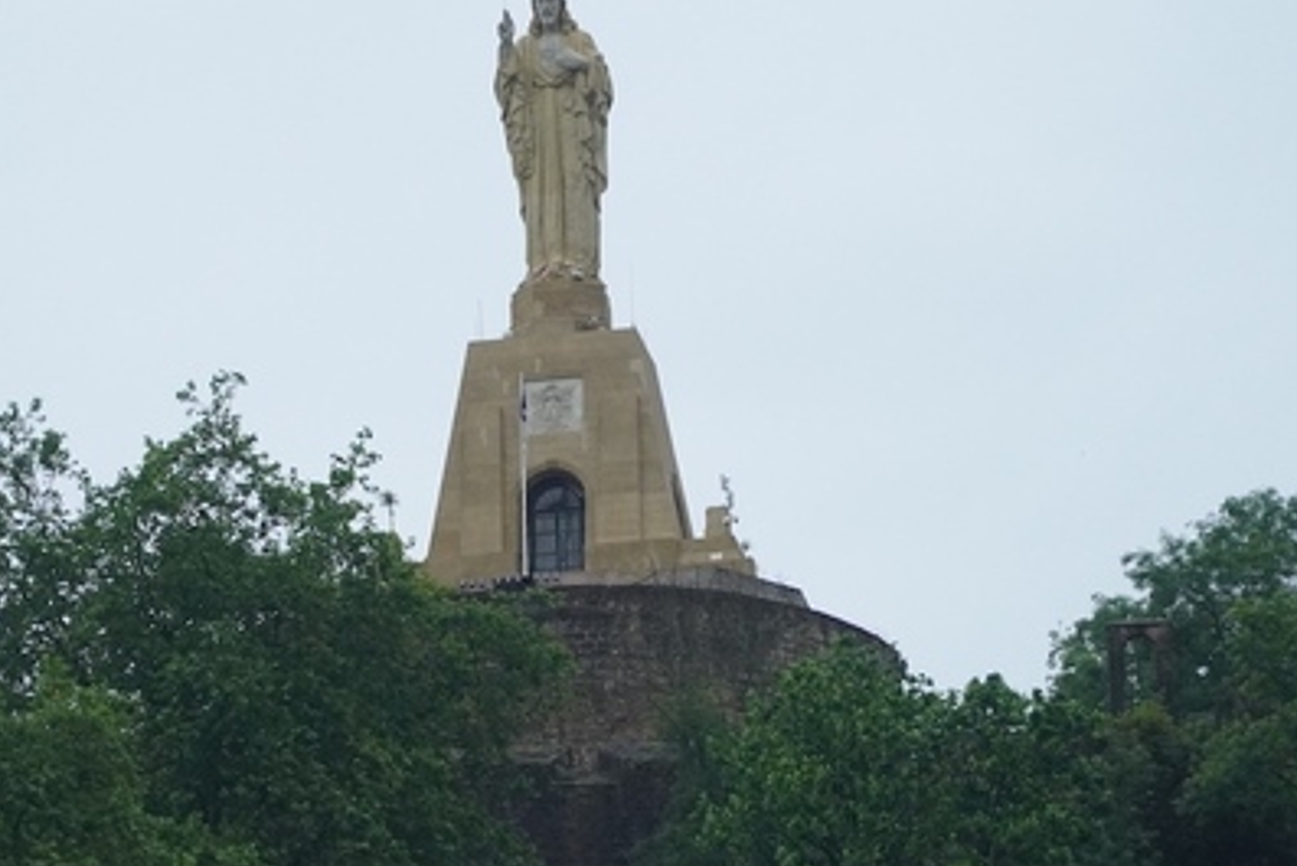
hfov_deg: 7.2
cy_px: 288
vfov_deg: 4.8
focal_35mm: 288
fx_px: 10376
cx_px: 513
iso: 1600
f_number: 4
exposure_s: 1/4000
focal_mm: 105
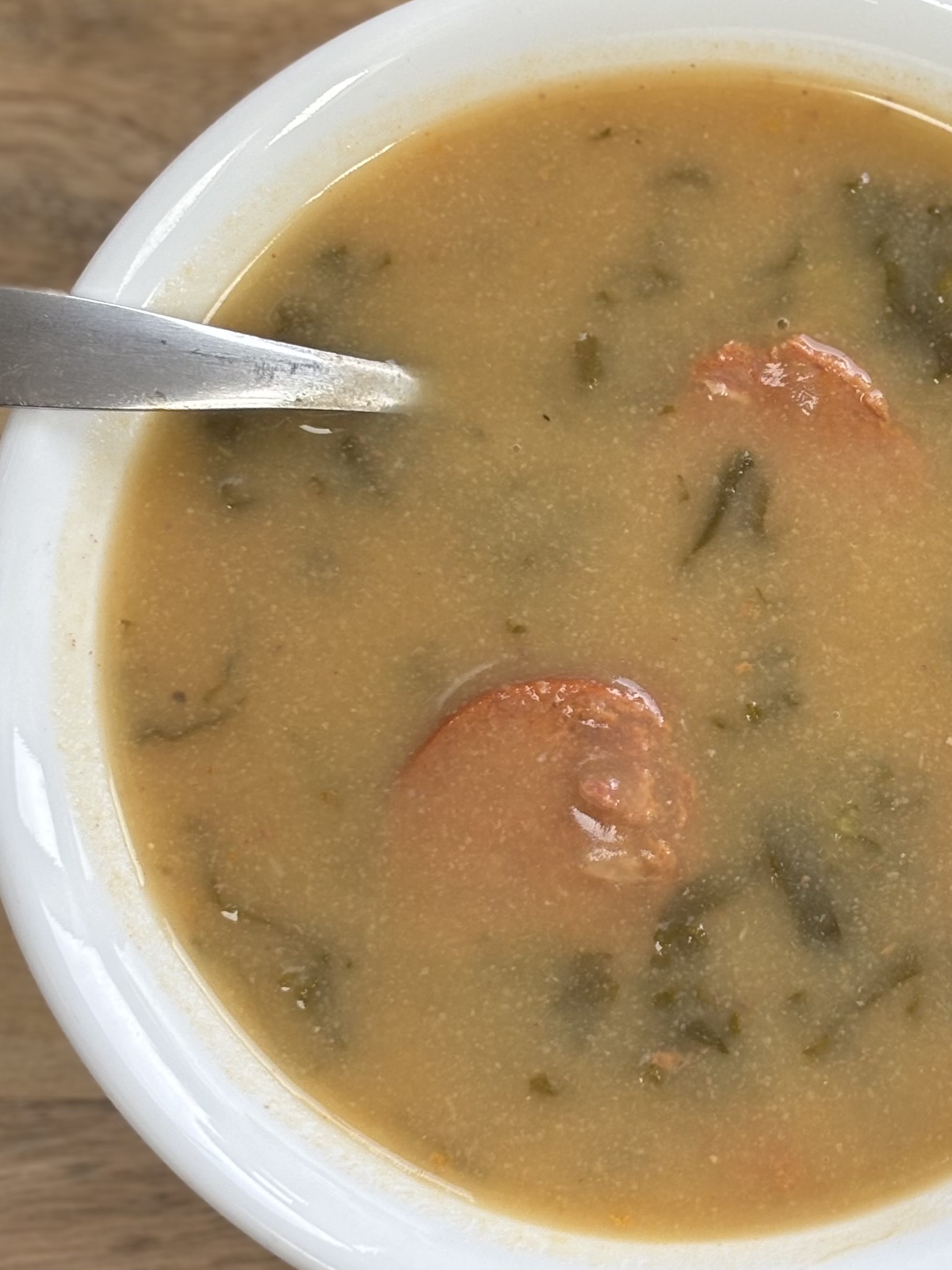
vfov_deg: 20.7
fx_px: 3484
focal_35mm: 95
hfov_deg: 15.4
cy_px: 636
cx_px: 801
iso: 40
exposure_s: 1/138
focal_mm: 5.96
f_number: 1.6
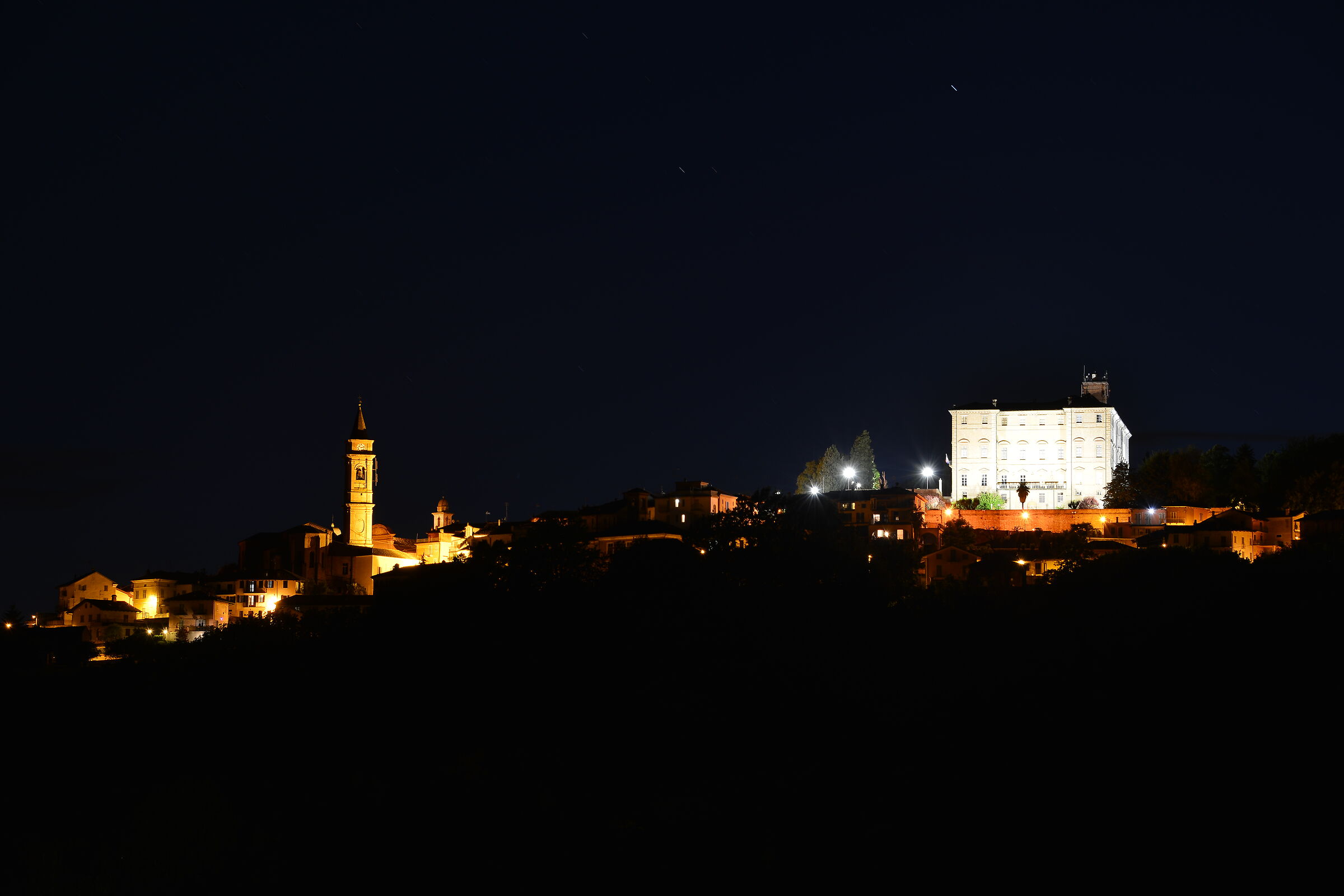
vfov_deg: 13.0
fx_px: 3920
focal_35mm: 105
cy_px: 448
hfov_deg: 19.5
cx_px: 672
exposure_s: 25
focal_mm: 105
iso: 125
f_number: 9
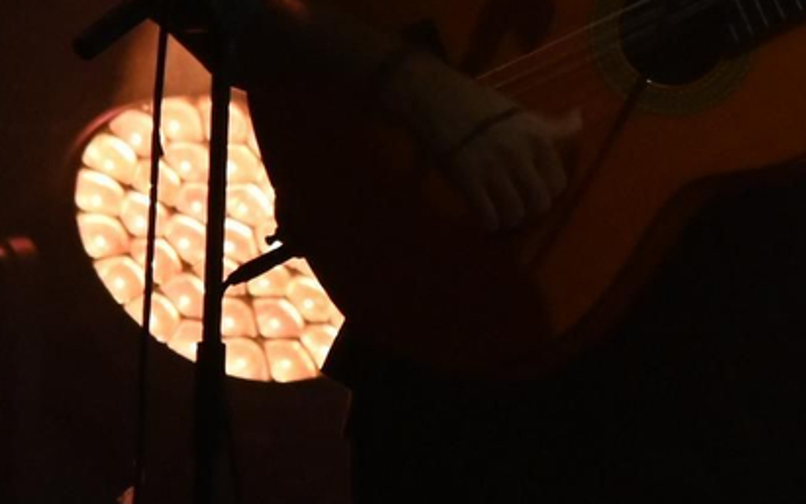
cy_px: -22
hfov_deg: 1.4
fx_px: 32668
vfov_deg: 0.9
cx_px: 706
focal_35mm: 1487
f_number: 6.3
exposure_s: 1/200
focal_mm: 250
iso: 4000
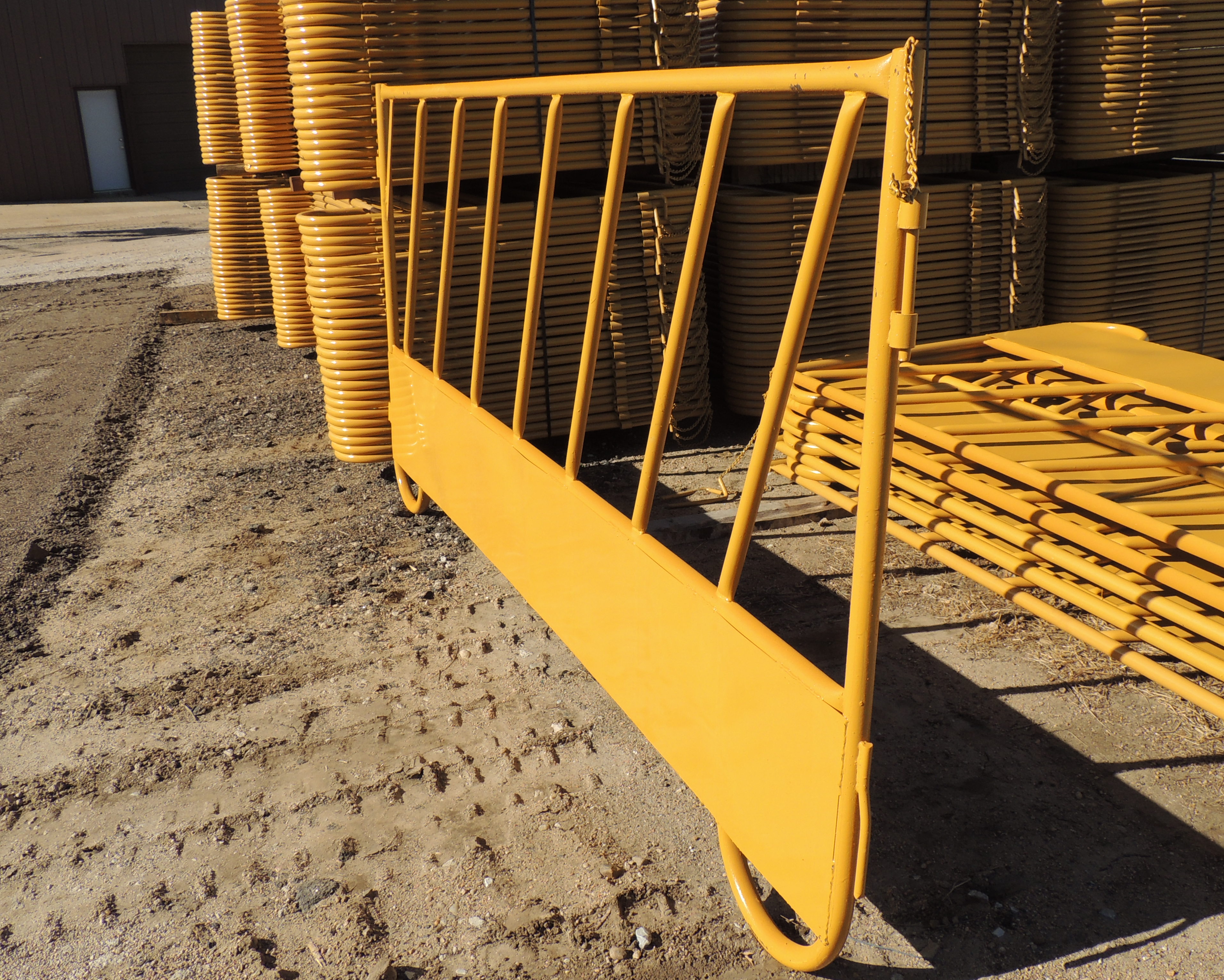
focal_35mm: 33
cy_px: 456
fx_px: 1195
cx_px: 610
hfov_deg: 54.2
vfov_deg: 44.5
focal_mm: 4.9
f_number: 3.4
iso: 100
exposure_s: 1/1250
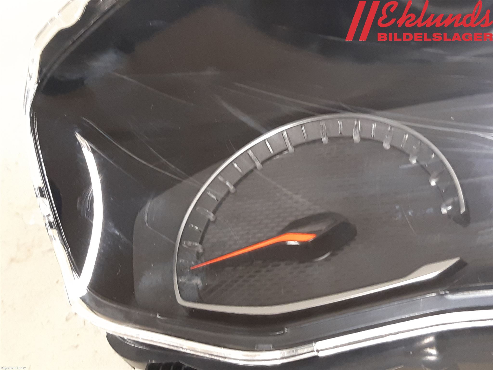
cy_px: 185
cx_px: 246
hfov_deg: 67.3
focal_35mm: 26
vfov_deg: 53.1
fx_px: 370
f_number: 1.7
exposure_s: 1/25
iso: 200
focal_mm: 3.93
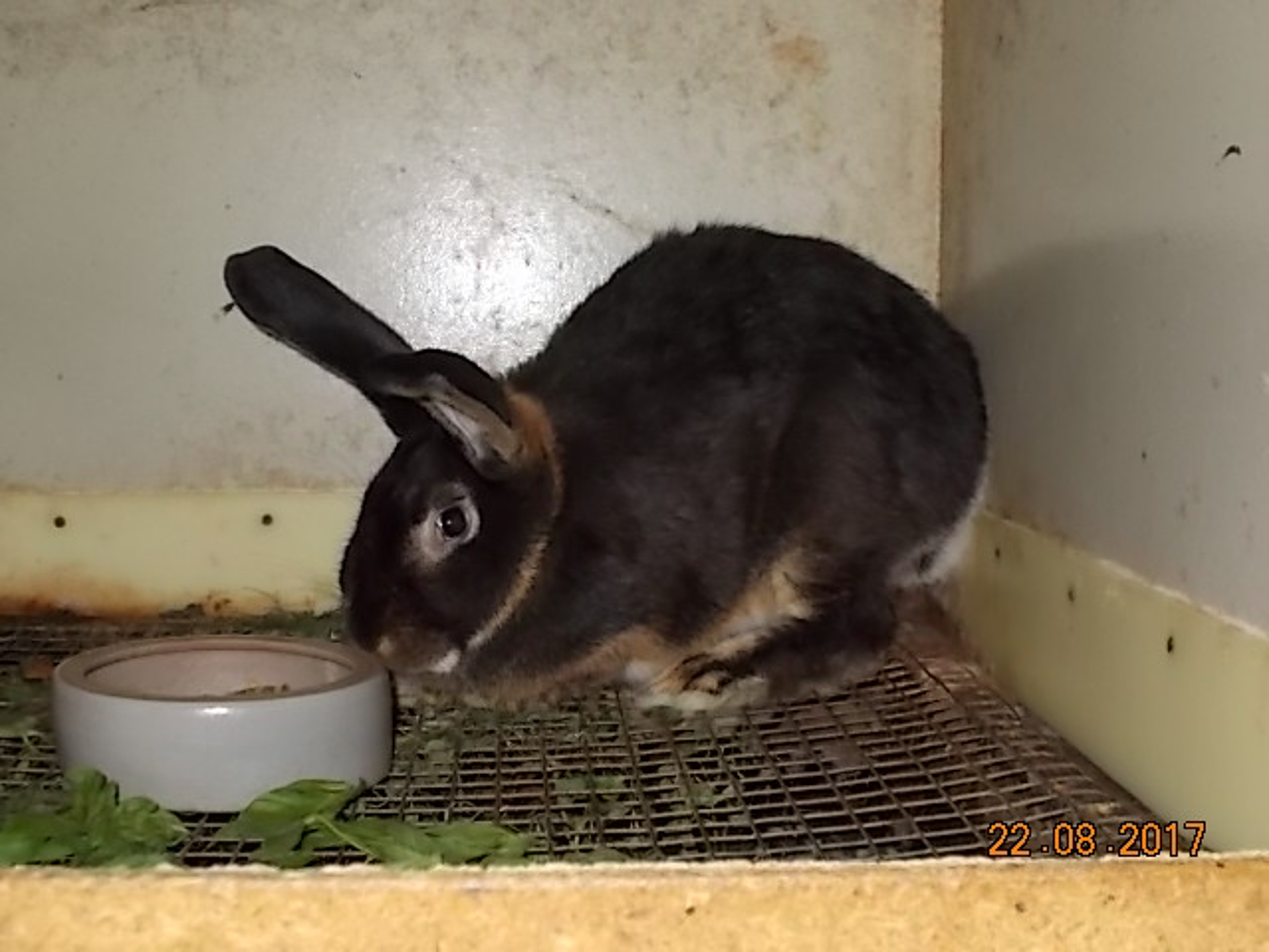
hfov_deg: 38.2
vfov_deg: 29.1
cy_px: 476
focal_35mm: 50
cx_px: 634
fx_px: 1833
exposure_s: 1/30
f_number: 4.5
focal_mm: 9
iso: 200
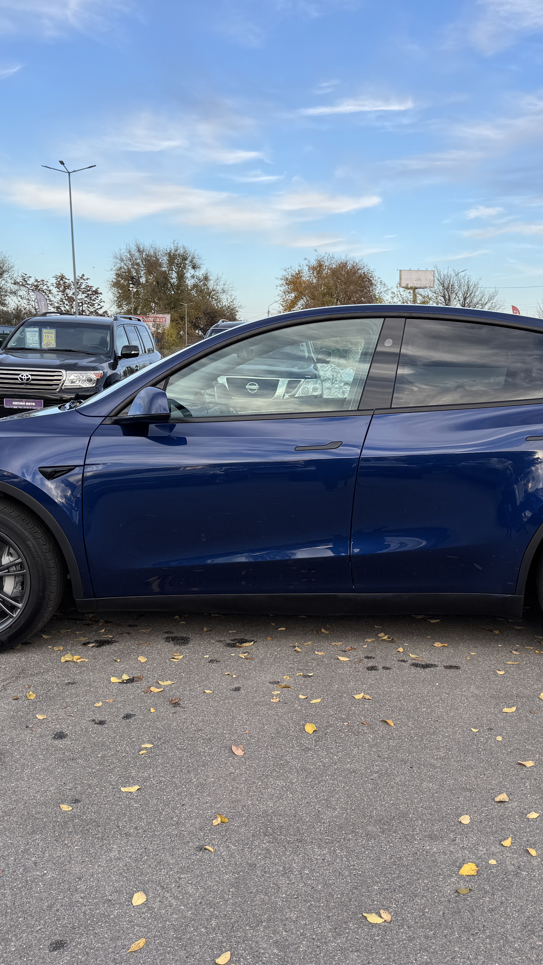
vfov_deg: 56.6
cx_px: 341
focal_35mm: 35
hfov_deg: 33.5
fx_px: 896
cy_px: 483
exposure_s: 1/925
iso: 80
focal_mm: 6.76
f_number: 1.78
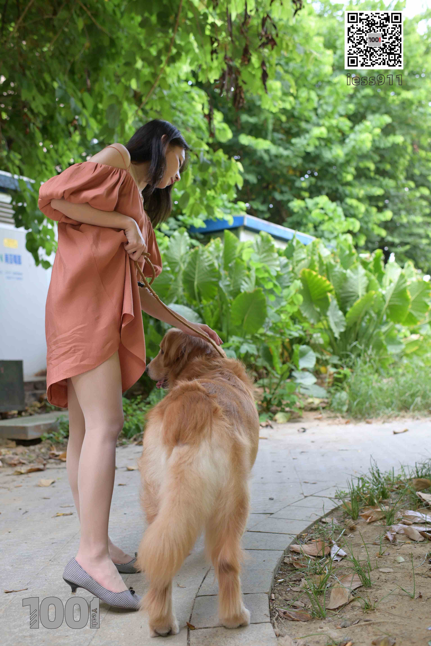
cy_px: 323
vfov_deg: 54.4
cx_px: 216
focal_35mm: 35
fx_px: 628
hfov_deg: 37.9
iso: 200
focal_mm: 35
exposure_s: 1/250
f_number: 3.2
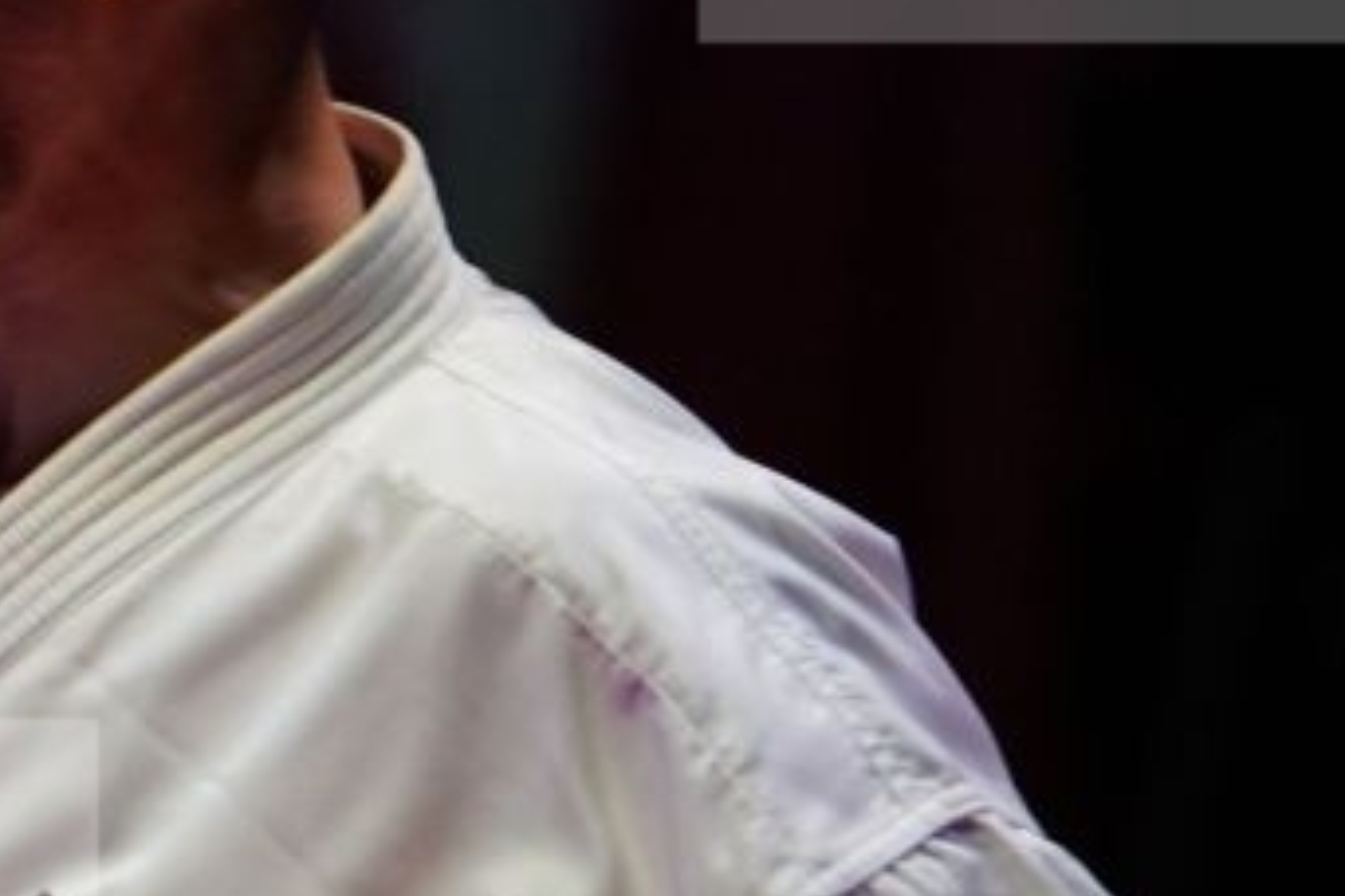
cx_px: -1601
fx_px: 28728
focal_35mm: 769
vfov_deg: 1.8
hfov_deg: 2.7
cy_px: 1077
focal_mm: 146
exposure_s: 1/1000
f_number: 2.8
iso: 1250
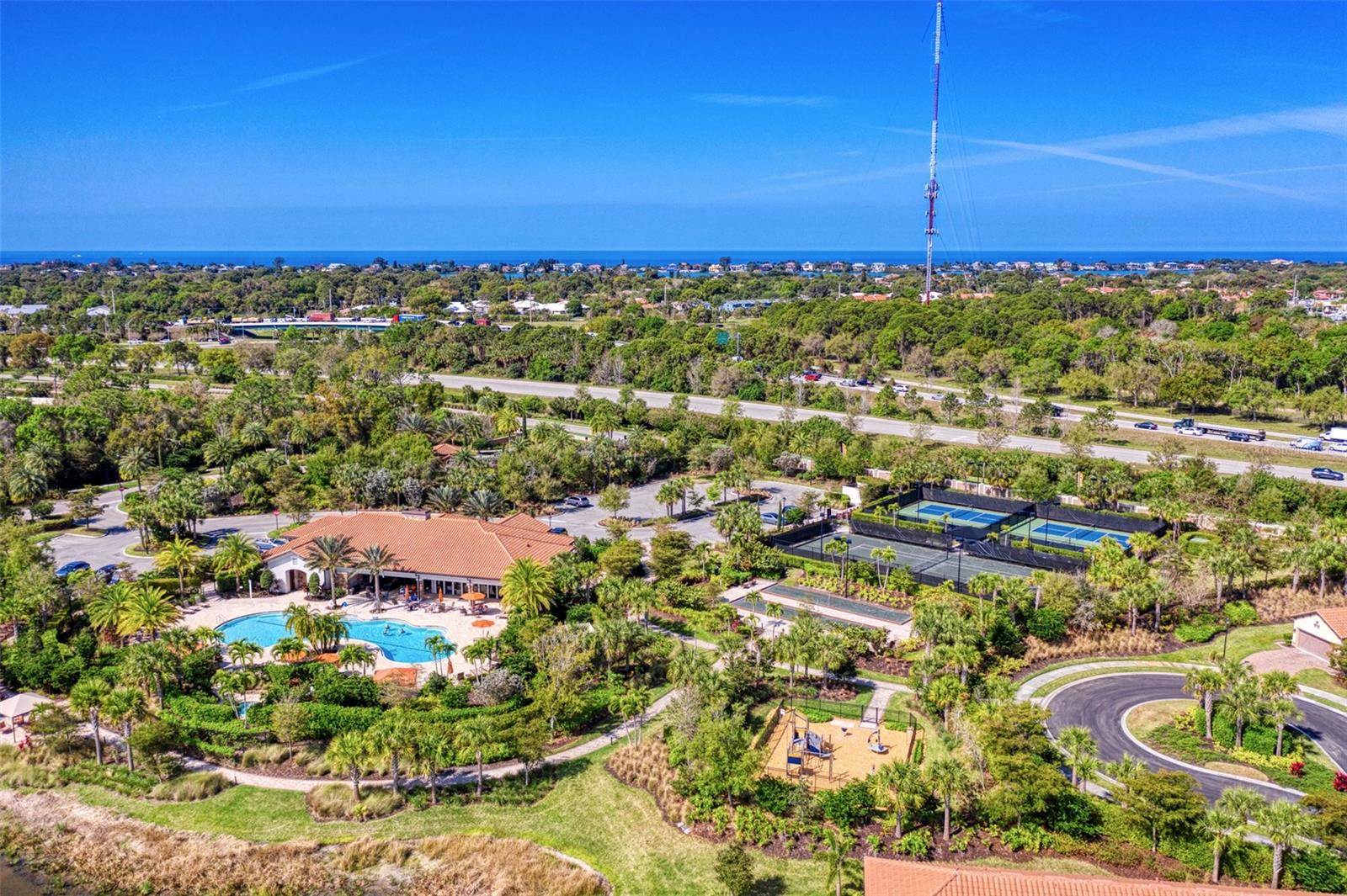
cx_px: 674
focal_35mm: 28
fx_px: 1047
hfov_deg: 65.5
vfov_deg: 46.4
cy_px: 448
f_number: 2.8
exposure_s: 1/1250
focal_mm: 10.3
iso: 100
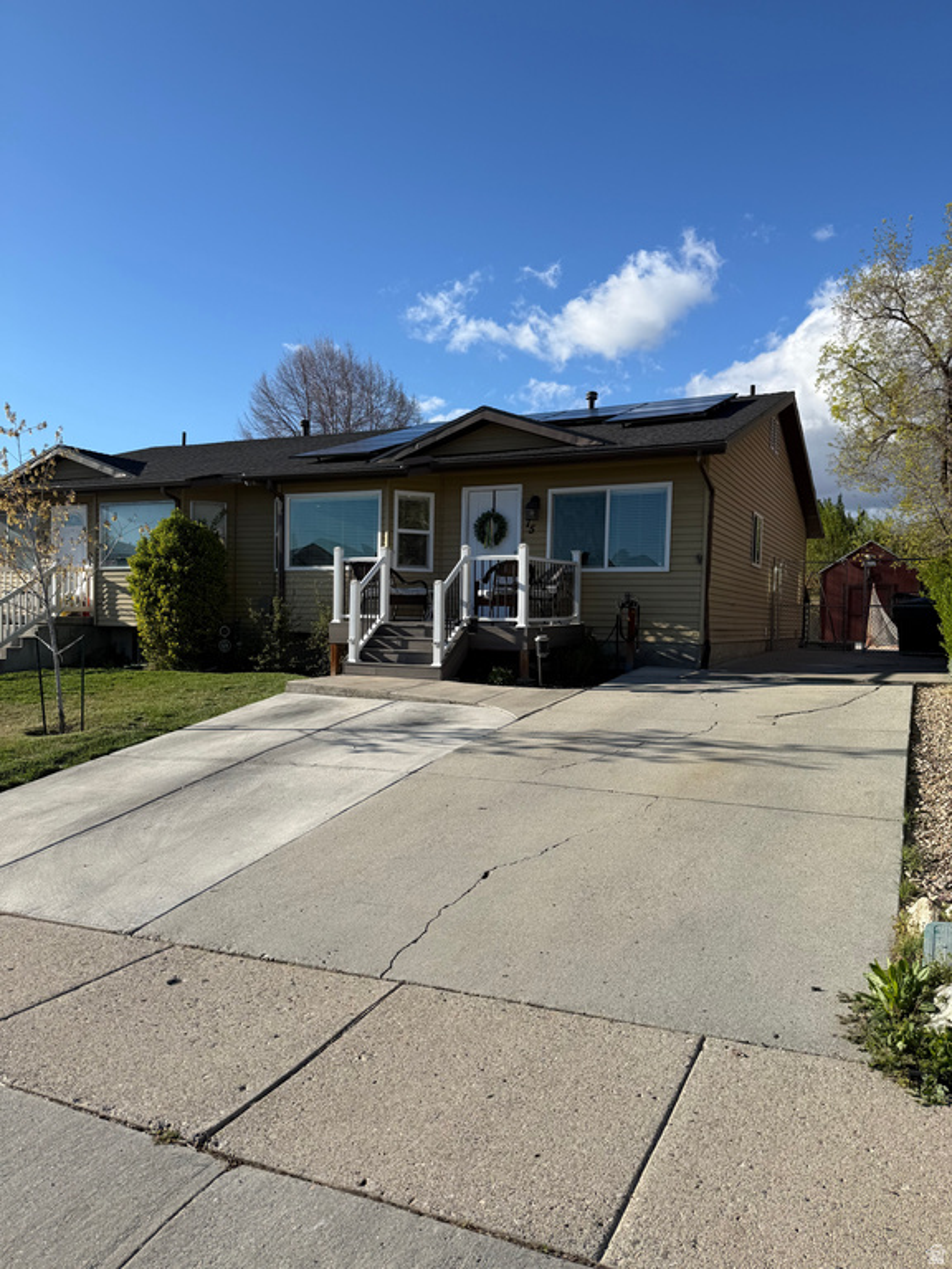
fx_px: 880
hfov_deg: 56.8
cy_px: 634
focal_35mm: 24
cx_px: 476
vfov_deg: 71.6
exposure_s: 1/4405
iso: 80
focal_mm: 6.76
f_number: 1.78
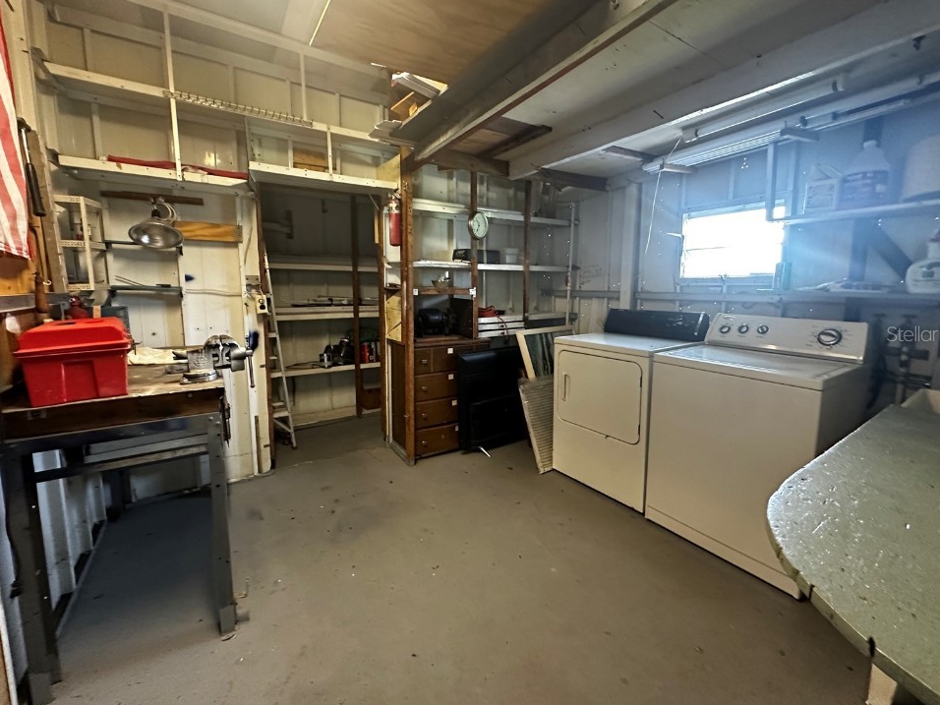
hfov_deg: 98.2
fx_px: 407
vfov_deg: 81.7
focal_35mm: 15
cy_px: 333
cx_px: 476
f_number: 2.2
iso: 640
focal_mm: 2.22
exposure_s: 1/60
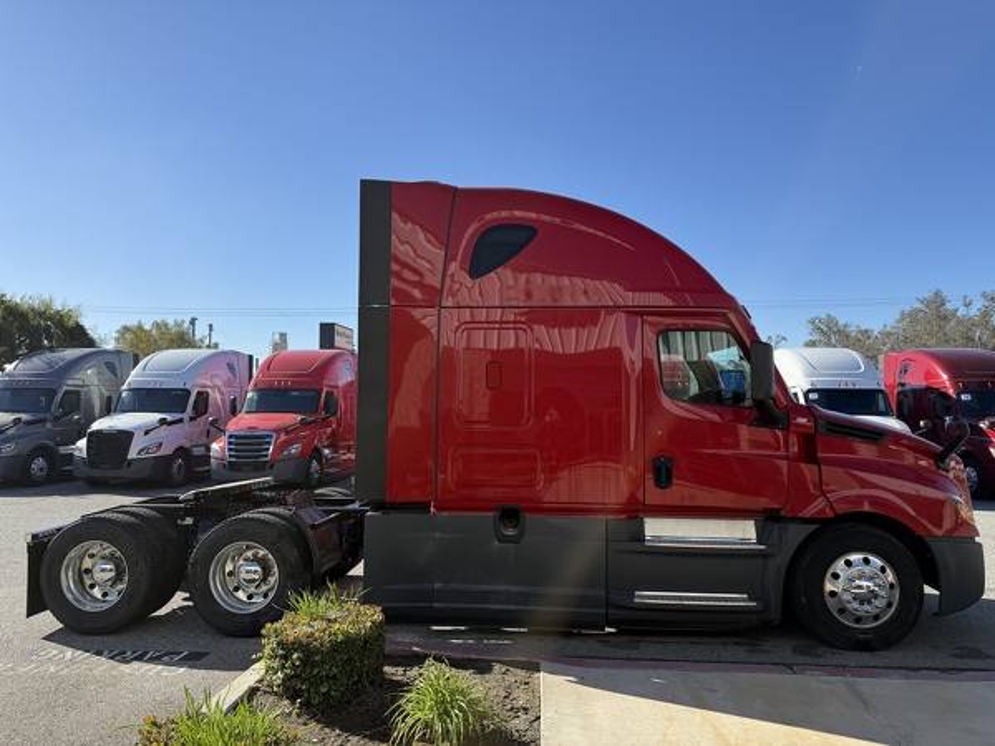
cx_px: 498
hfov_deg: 71.6
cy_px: 373
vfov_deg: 56.8
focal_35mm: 24
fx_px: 690
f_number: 1.78
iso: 80
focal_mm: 6.76
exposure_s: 1/3279
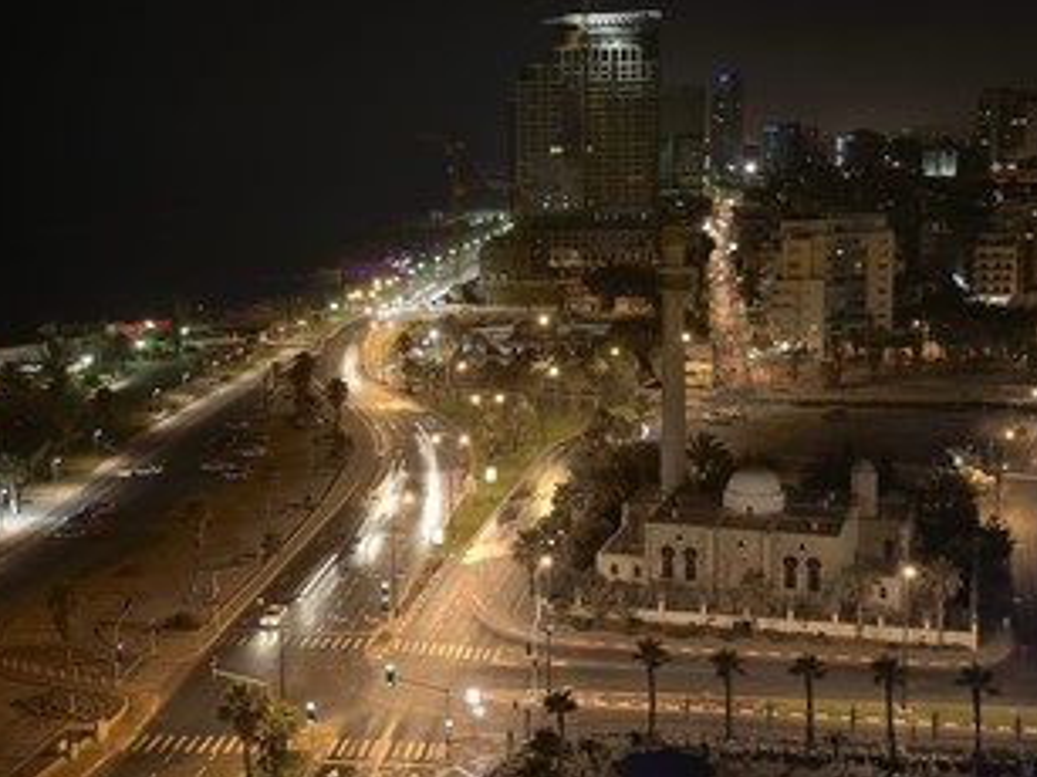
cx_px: 503
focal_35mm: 50
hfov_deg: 38.2
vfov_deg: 29.1
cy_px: 361
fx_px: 1497
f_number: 9
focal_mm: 38
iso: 200
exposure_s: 4
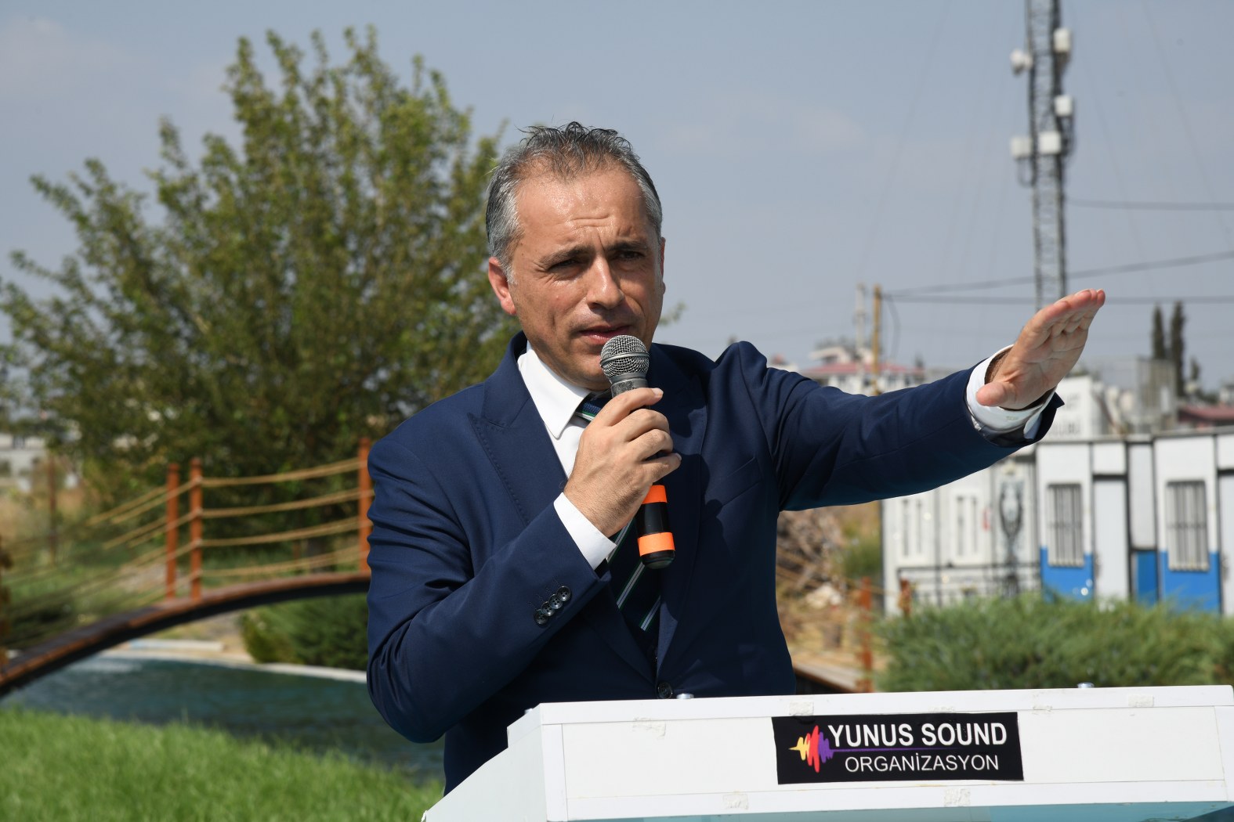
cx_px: 617
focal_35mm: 120
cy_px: 411
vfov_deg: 11.4
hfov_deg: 17.1
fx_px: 4113
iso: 100
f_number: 13
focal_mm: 120
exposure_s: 1/160
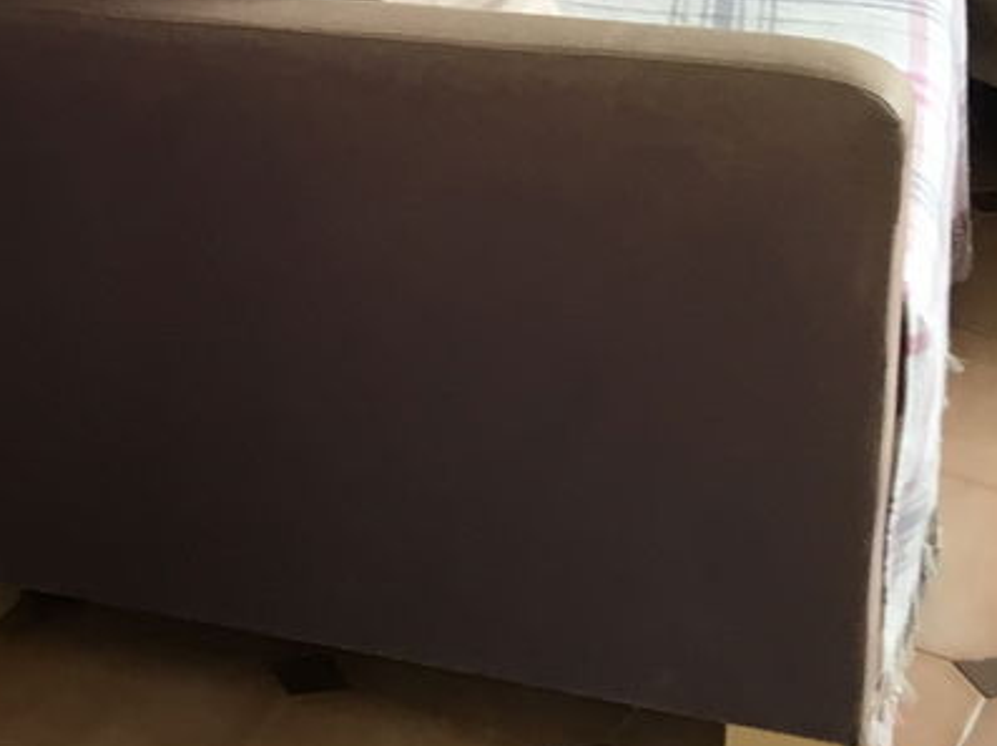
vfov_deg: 11.8
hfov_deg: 16.2
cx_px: -161
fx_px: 3367
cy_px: -543
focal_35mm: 117
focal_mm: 4.15
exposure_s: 1/33
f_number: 2.2
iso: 32
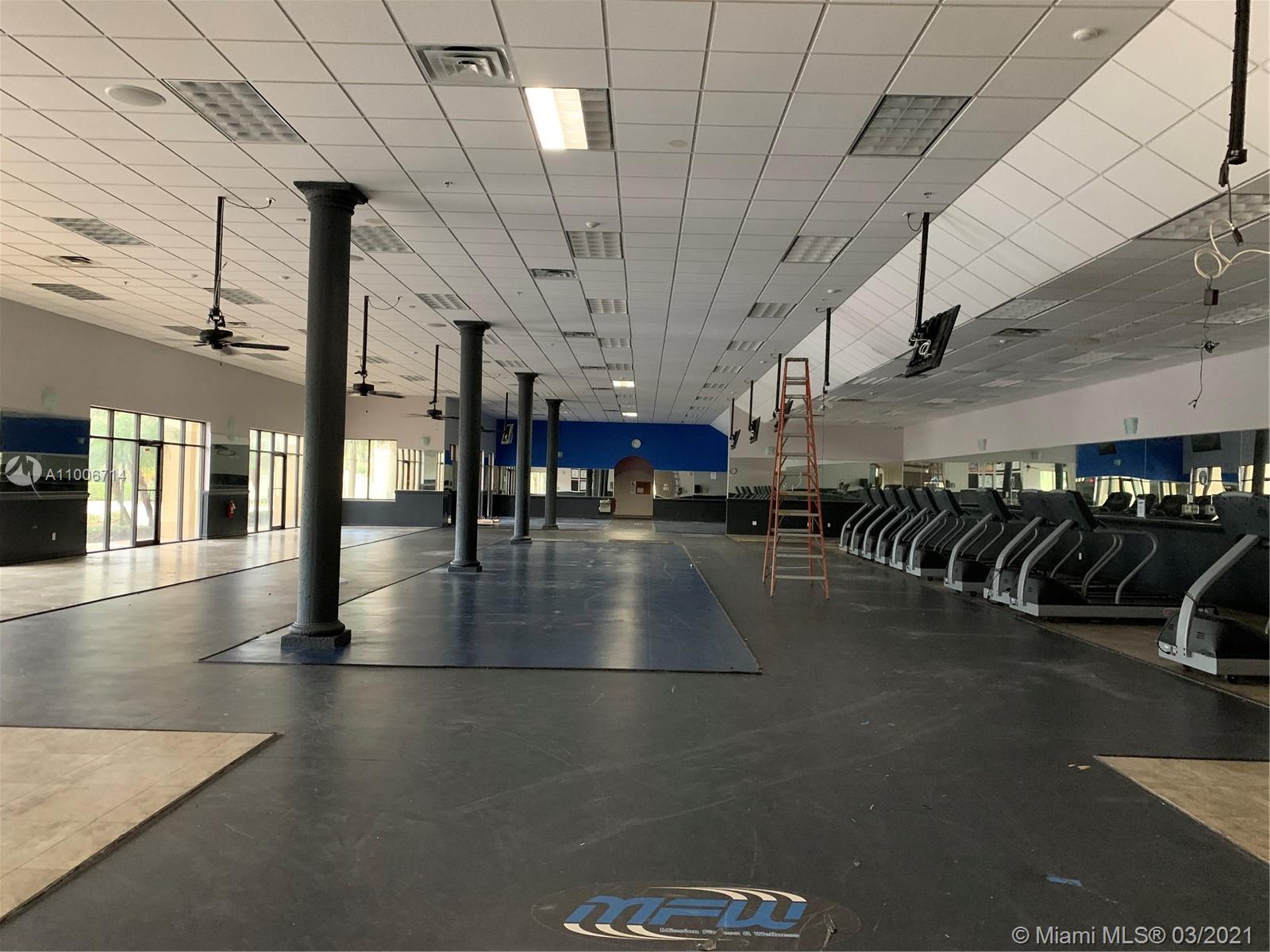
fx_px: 954
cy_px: 476
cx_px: 635
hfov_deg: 67.3
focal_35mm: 26
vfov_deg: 53.1
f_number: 1.8
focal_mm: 4.25
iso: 640
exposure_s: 1/30
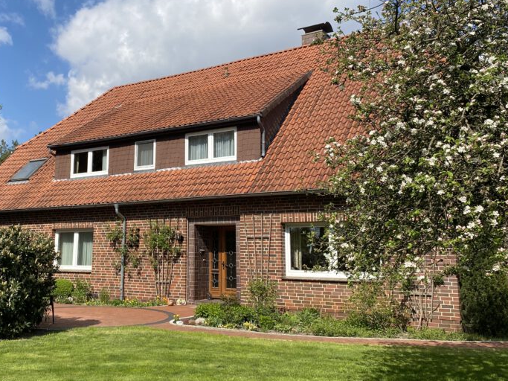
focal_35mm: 39
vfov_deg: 36.8
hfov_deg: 47.1
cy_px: 169
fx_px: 572
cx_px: 169
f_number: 1.8
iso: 32
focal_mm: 4.25
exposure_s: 1/2762
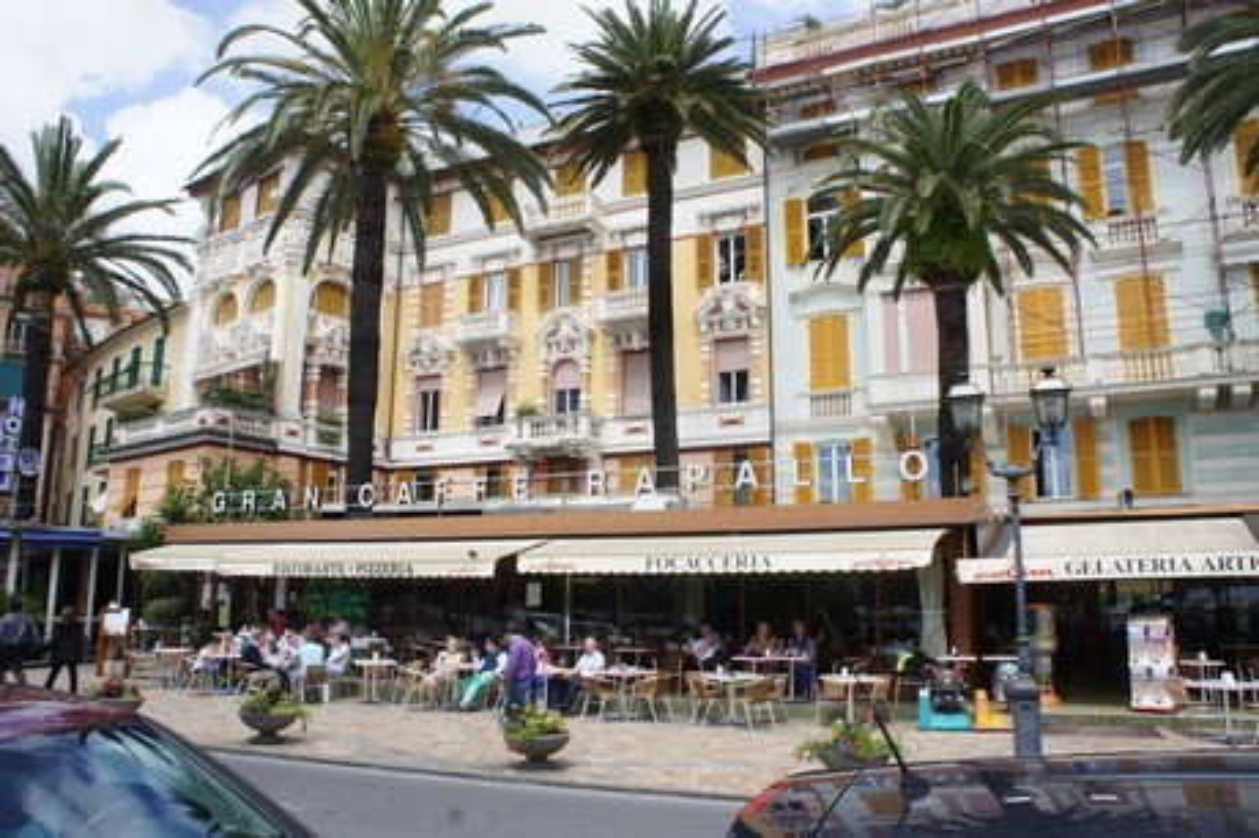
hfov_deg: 67.4
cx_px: 630
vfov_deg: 47.9
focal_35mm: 27
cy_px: 419
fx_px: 944
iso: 200
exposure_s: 1/160
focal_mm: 18
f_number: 11
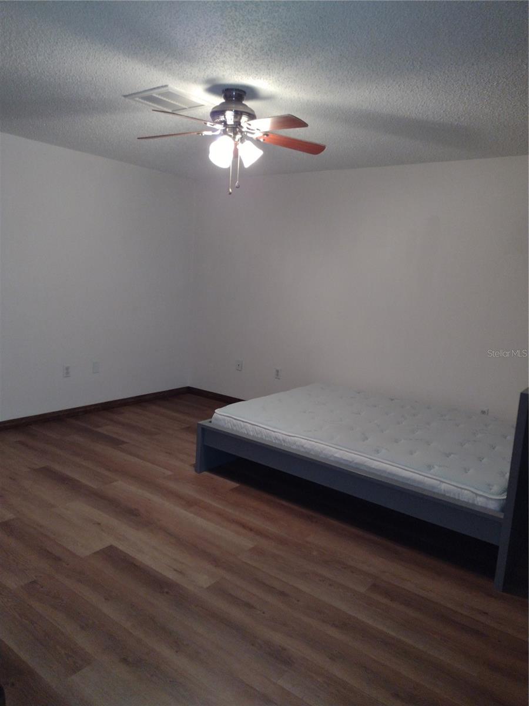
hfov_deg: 51.4
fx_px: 550
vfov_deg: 65.3
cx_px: 264
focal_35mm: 27
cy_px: 353
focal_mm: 4.71
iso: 278
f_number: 1.7
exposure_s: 1/30
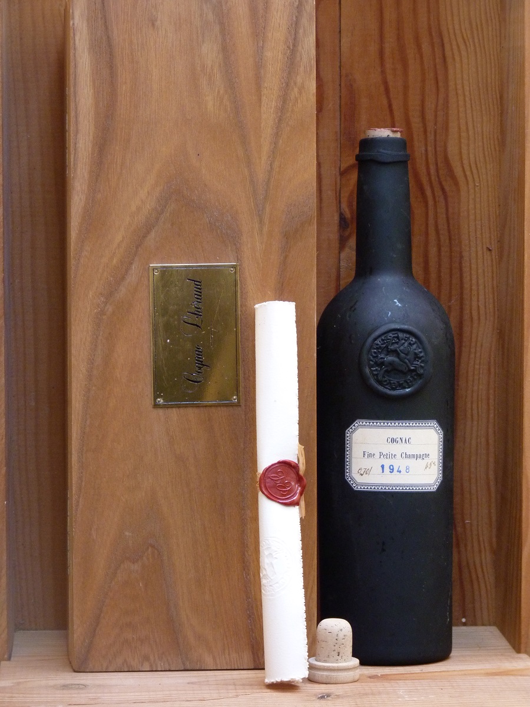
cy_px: 354
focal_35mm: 138
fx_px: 2817
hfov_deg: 10.7
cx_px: 265
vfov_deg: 14.3
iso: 400
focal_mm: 24.5
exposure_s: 1/40
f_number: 3.6
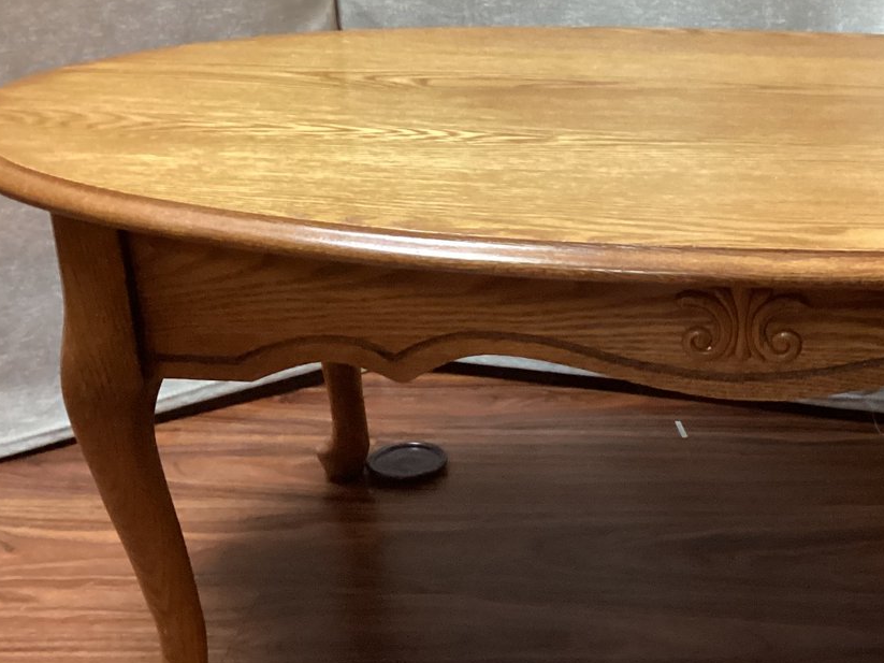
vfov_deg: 25.6
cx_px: 781
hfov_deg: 32.3
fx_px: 1455
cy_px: 358
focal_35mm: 57
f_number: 2.4
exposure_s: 1/30
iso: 500
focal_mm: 3.3
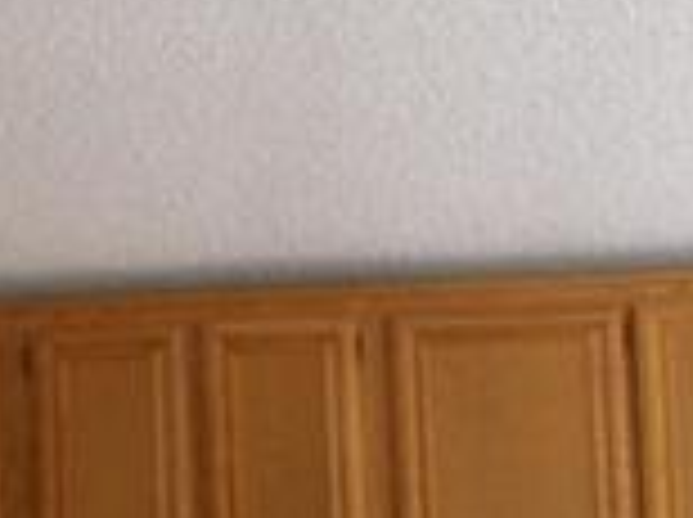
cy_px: 613
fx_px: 1999
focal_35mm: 100
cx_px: -90
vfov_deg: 14.3
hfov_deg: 18.8
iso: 185
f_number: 3.7
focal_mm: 4.3
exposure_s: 1/34
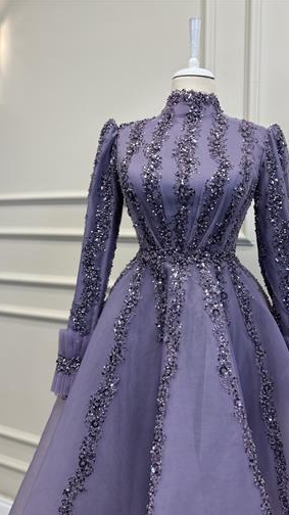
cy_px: 264
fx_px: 368
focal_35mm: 27
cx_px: 174
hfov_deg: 42.6
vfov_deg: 69.9
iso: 64
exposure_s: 1/145
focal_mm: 6.86
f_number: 1.78
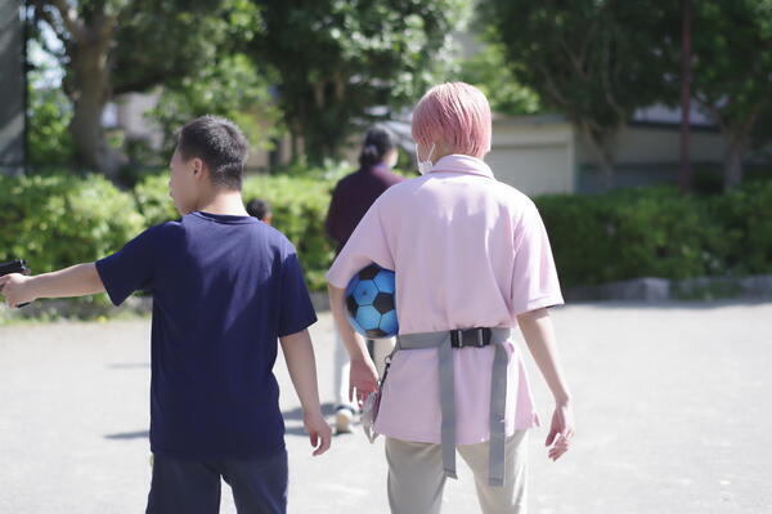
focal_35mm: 75
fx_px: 1607
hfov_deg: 27.0
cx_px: 386
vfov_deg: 18.2
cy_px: 257
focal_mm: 50
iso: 400
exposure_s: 1/3200
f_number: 2.2
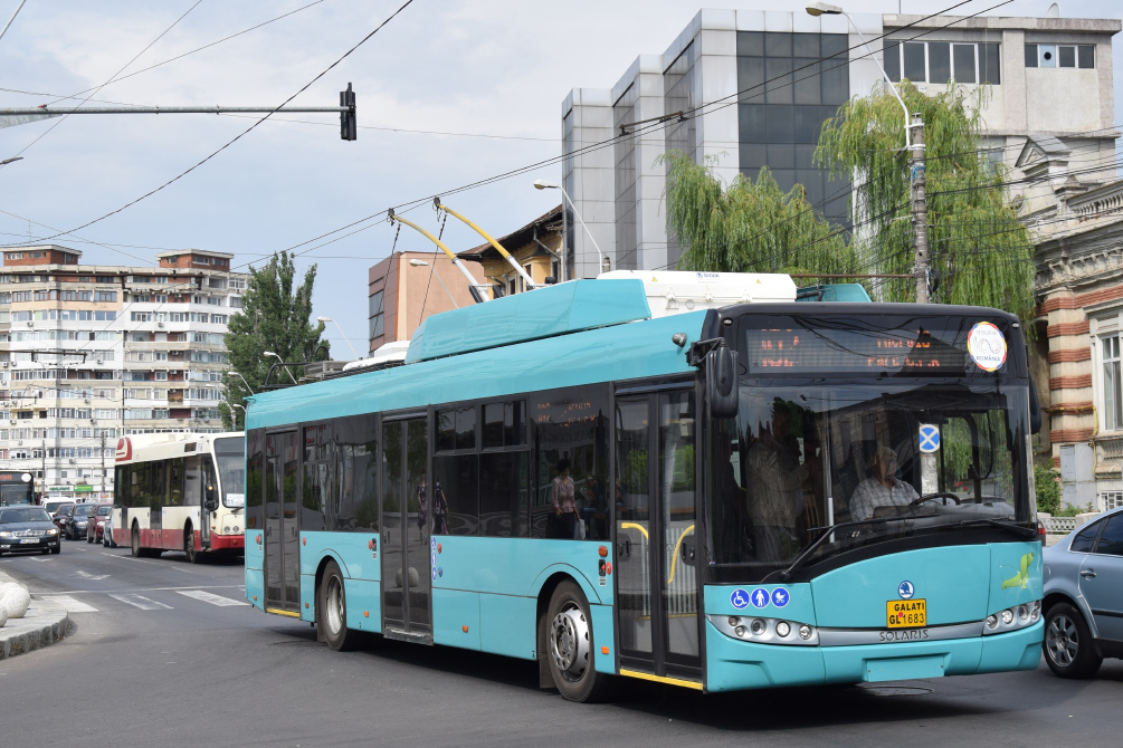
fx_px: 2059
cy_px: 347
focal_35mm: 66
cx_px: 665
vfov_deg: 20.6
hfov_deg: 30.4
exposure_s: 1/800
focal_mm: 34
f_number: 6.3
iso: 200
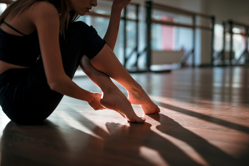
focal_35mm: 50
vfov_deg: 27.0
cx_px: 124
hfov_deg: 39.6
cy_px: 83
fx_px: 346
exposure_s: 1/800
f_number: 1.4
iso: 160
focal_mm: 50
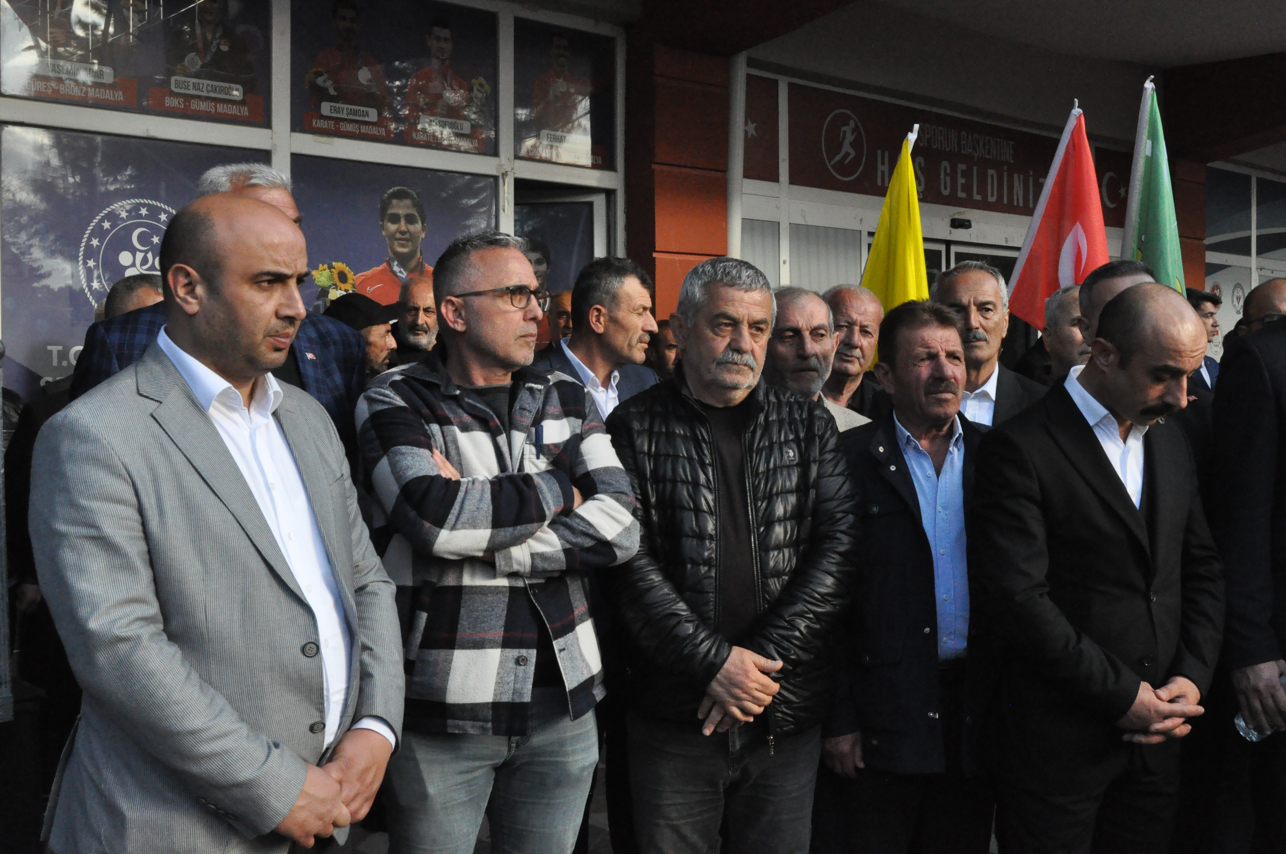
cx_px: 643
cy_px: 427
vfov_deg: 34.1
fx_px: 1391
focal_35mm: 39
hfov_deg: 49.6
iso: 3200
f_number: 11
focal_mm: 26
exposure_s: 1/500
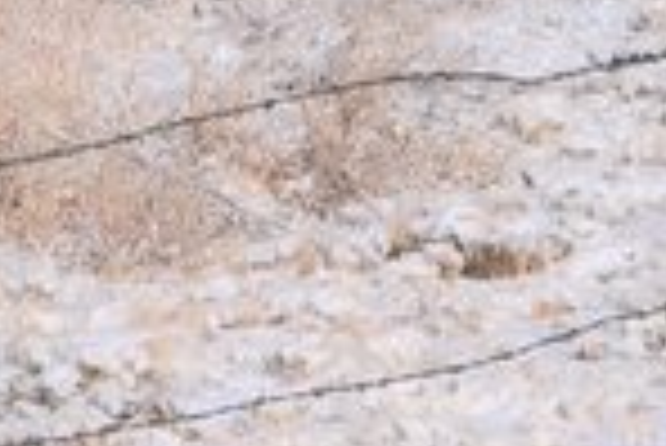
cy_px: -430
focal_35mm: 621
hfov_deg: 3.3
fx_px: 11500
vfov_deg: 2.2
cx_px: 1179
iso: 200
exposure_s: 1/800
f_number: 10
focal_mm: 60
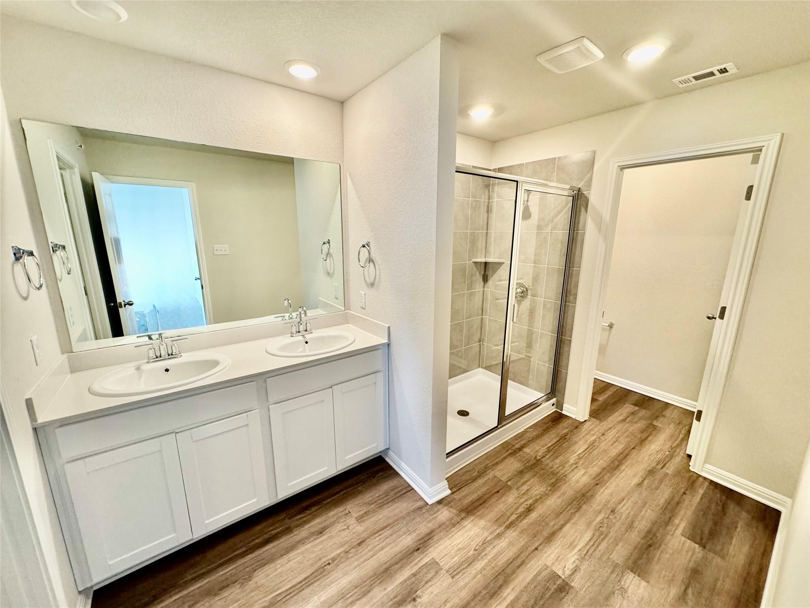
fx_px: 328
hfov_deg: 102.1
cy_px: 304
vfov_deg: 85.7
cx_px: 405
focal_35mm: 14
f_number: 2.2
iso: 320
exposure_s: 1/120
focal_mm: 2.22
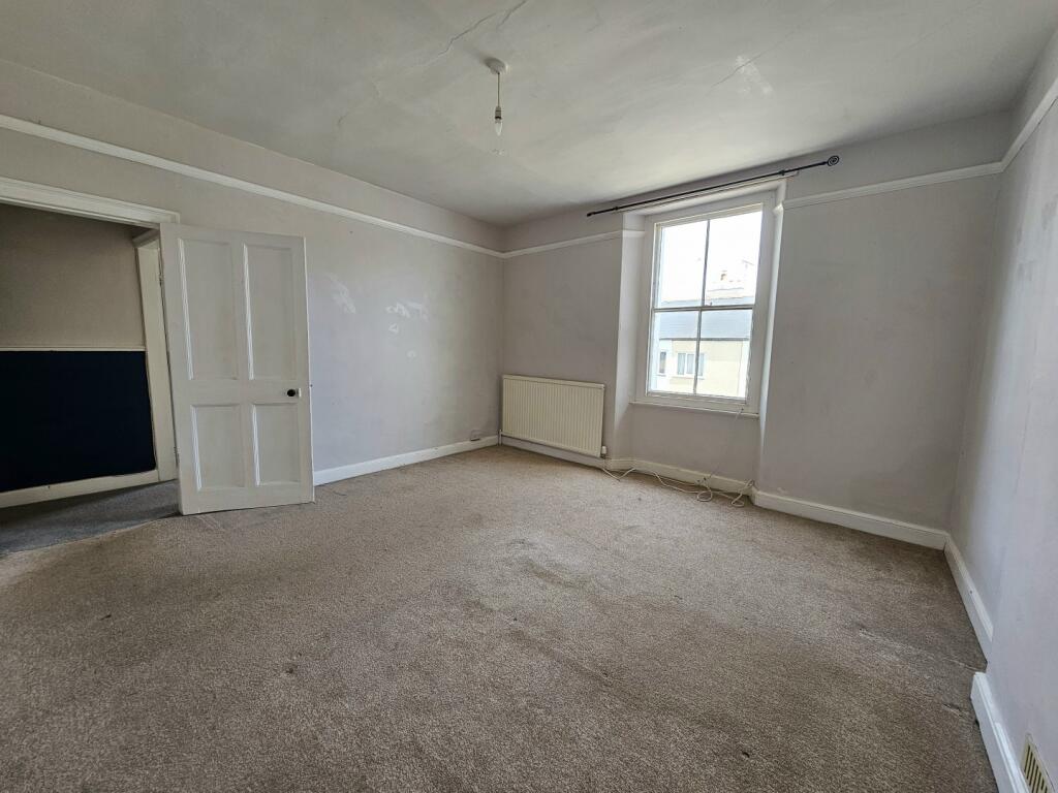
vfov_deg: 89.9
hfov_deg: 106.2
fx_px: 397
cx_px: 529
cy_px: 396
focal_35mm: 13
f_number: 2.2
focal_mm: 2.2
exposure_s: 1/50
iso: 50
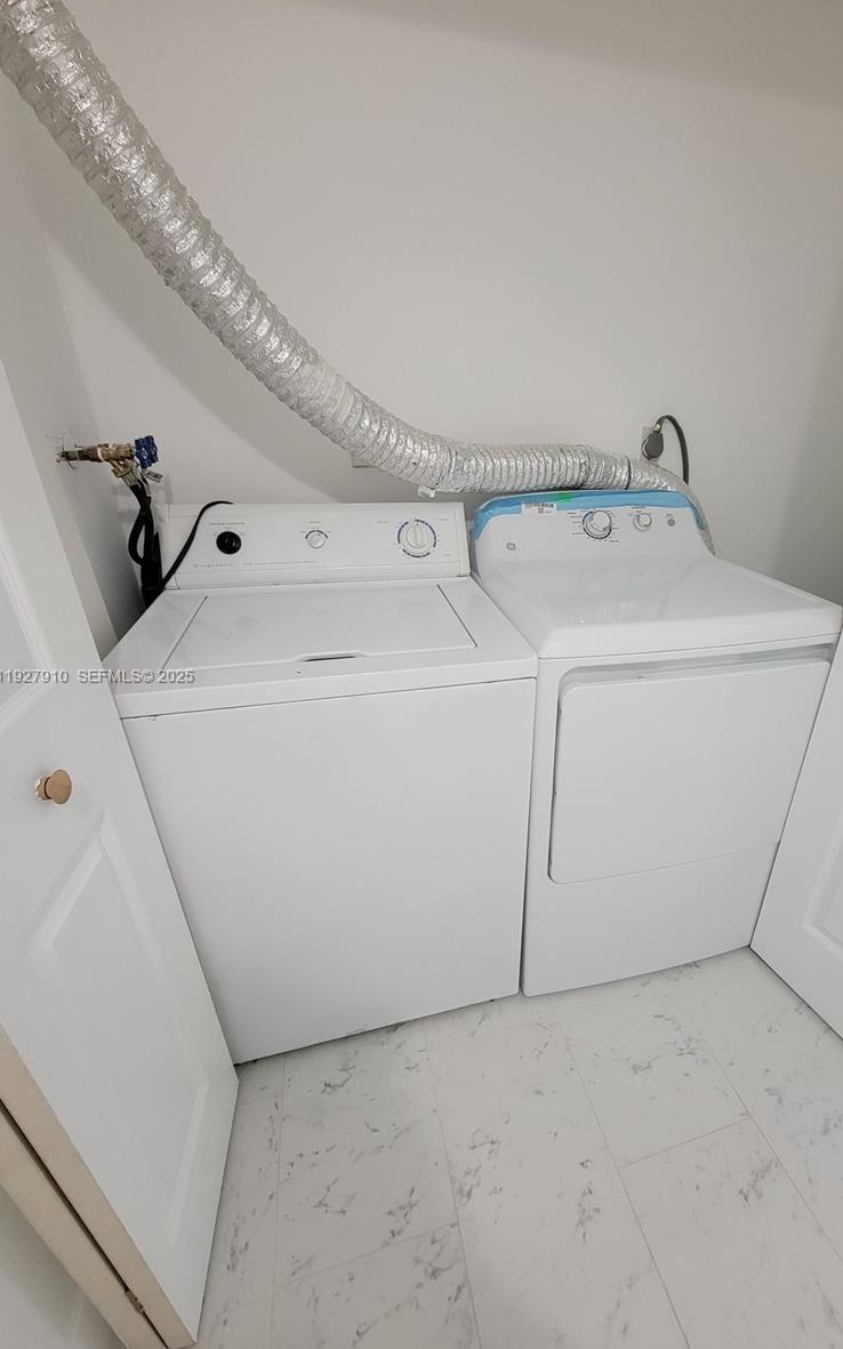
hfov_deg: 77.9
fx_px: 515
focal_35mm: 14
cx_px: 496
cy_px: 677
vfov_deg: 105.3
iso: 500
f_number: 2.2
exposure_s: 1/30
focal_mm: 2.2
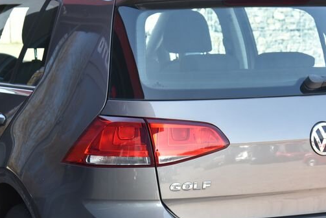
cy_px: 176
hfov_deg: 18.3
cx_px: 159
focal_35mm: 112
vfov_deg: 12.2
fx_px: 1015
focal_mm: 55
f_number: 6.3
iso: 500
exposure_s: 1/160
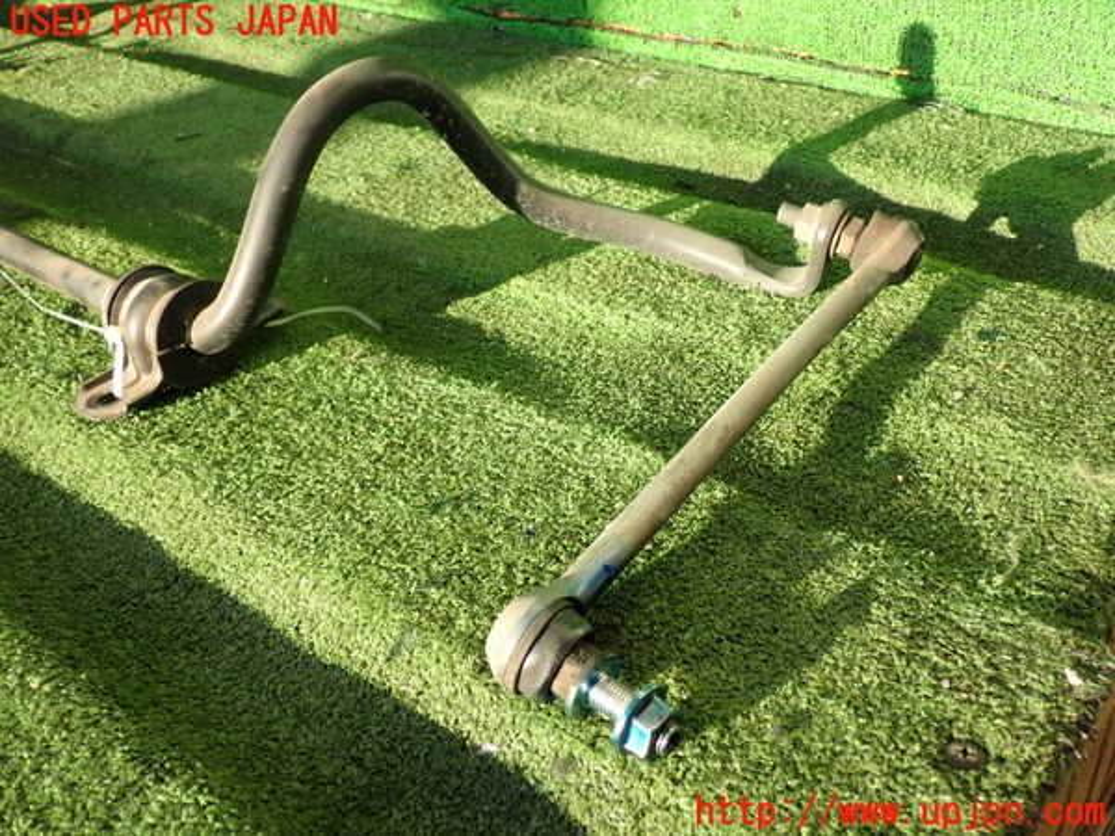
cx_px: 558
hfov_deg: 51.4
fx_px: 1160
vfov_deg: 39.7
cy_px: 418
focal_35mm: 36
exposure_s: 1/200
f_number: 2.5
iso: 100
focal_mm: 6.37
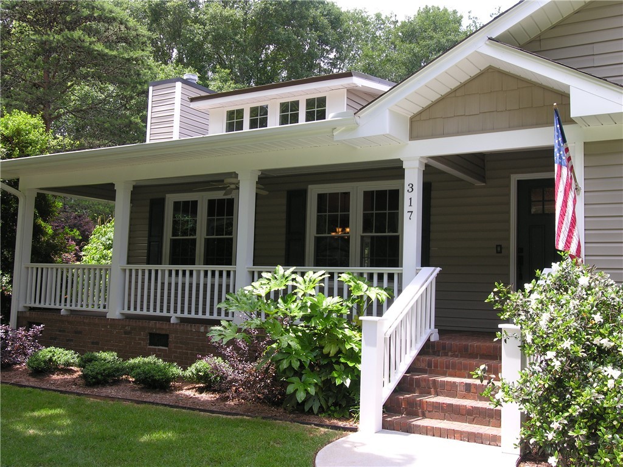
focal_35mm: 37
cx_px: 312
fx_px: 666
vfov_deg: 38.7
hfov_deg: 50.1
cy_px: 234
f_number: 4.8
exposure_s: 1/96.8
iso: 50
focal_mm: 9.3
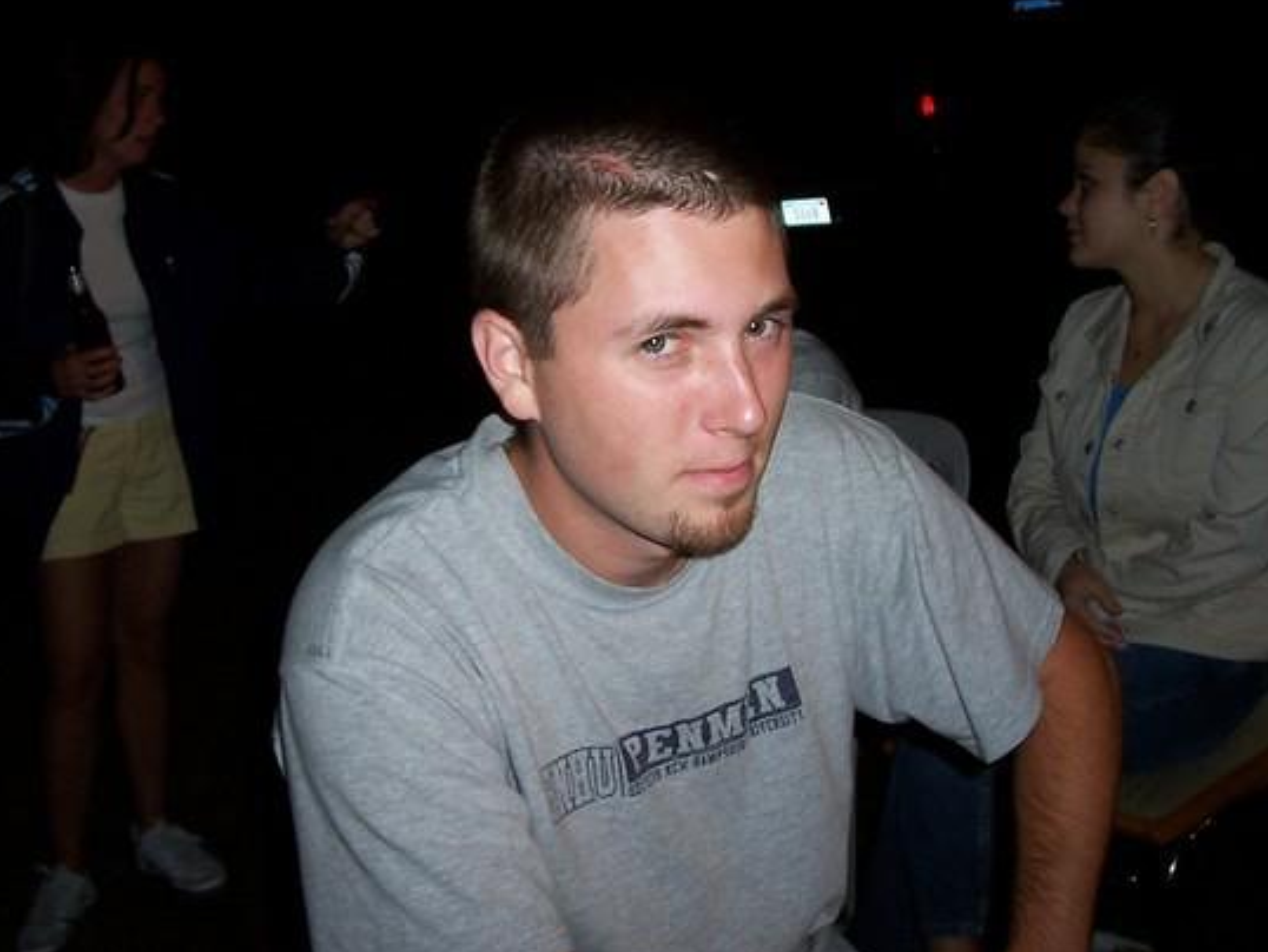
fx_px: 1612
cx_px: 594
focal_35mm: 44
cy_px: 398
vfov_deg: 32.8
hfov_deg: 42.9
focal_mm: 5.6
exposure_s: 1/60
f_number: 2.8
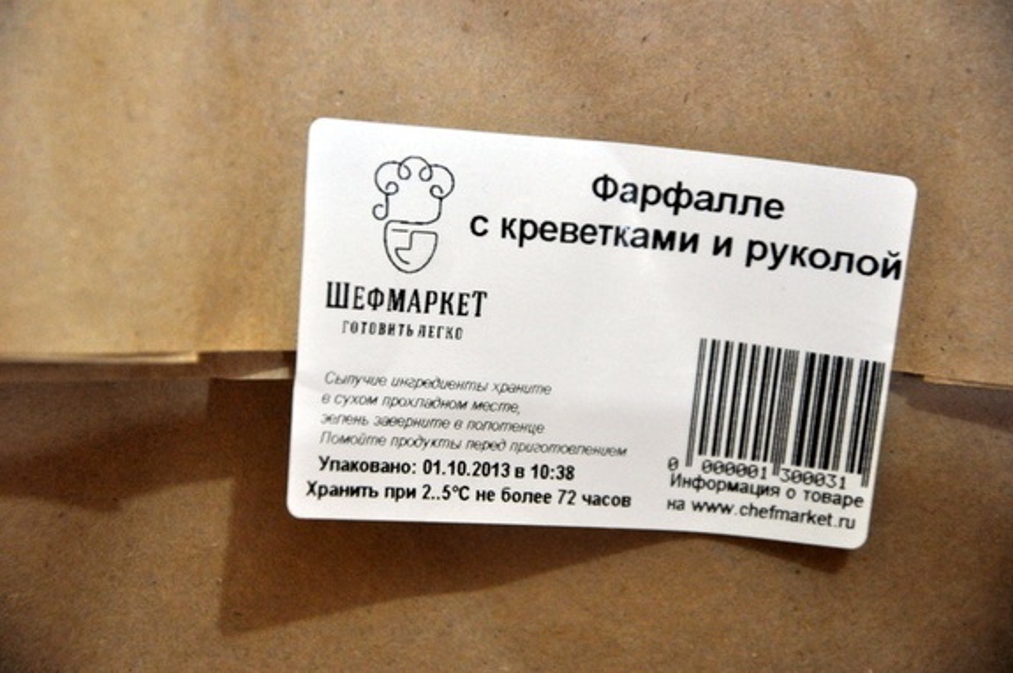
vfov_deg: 8.7
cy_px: 336
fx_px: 4427
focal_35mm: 158
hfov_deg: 13.1
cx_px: 506
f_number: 5.6
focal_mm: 105
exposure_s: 1/25
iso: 1600
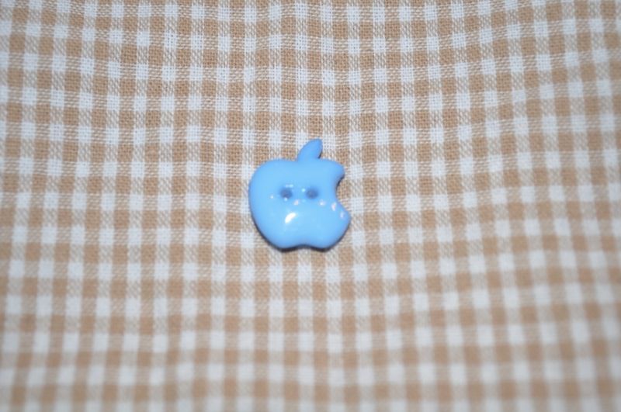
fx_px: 982
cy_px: 206
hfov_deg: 35.1
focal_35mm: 57
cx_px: 310
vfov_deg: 23.7
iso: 200
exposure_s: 1/60
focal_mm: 38
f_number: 5
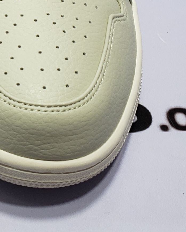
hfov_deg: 12.5
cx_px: -102
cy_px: -42
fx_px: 805
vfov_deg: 15.8
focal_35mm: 117
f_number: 1.5
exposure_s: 1/100
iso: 64
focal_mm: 4.3
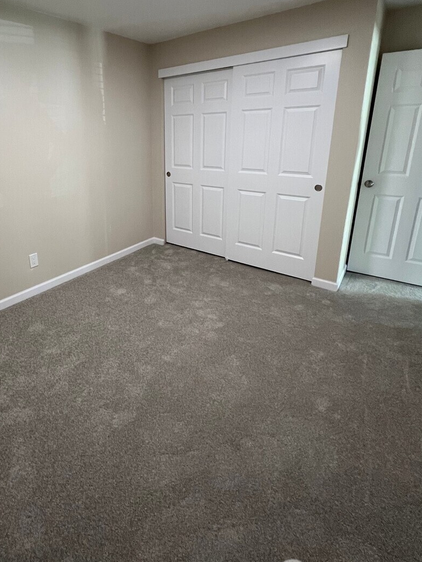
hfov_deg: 70.0
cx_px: 148
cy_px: 213
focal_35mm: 18
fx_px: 293
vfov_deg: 86.1
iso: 250
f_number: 1.8
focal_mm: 1.57
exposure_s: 1/60
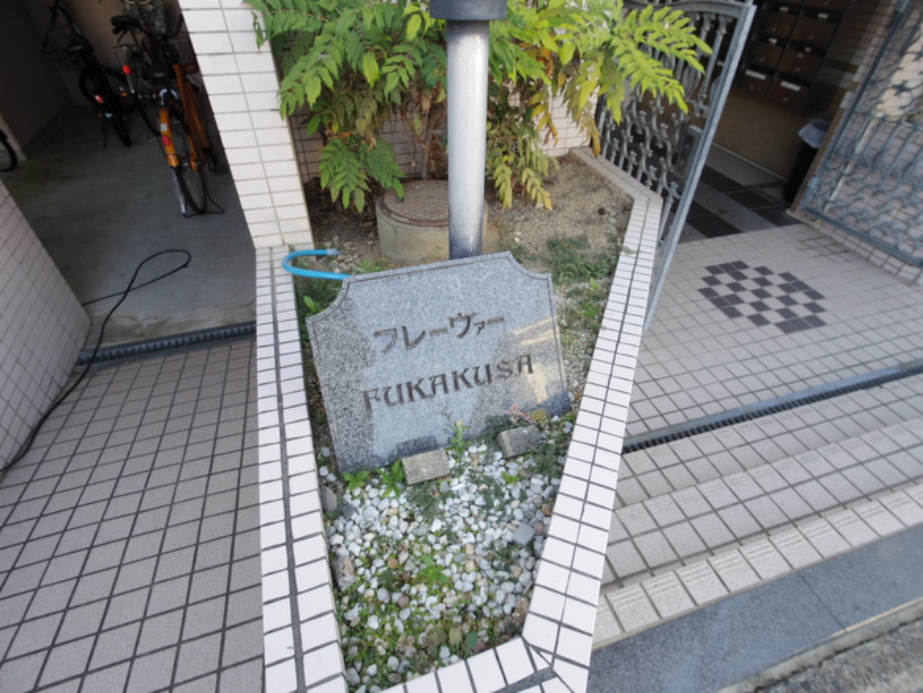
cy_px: 346
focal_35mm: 17
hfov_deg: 91.0
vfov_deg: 74.7
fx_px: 453
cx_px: 462
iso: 100
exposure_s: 1/60
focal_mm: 3.8
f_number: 3.7
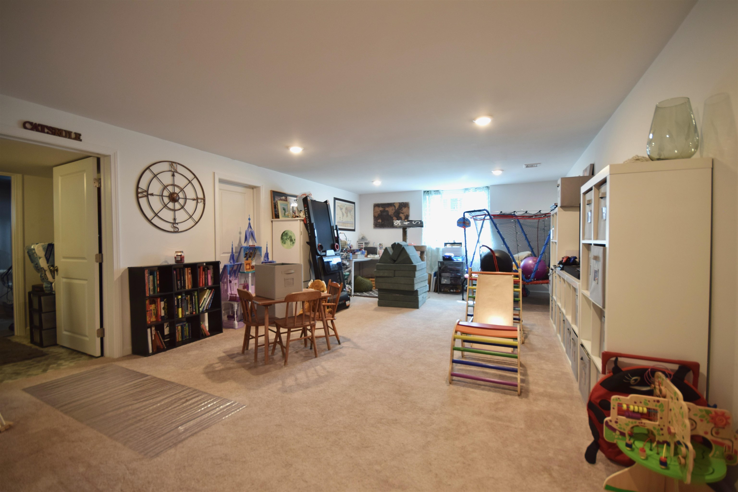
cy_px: 246
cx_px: 369
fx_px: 307
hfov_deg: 100.4
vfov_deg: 77.3
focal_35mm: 15
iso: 200
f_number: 6.3
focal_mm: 10
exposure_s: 1/10
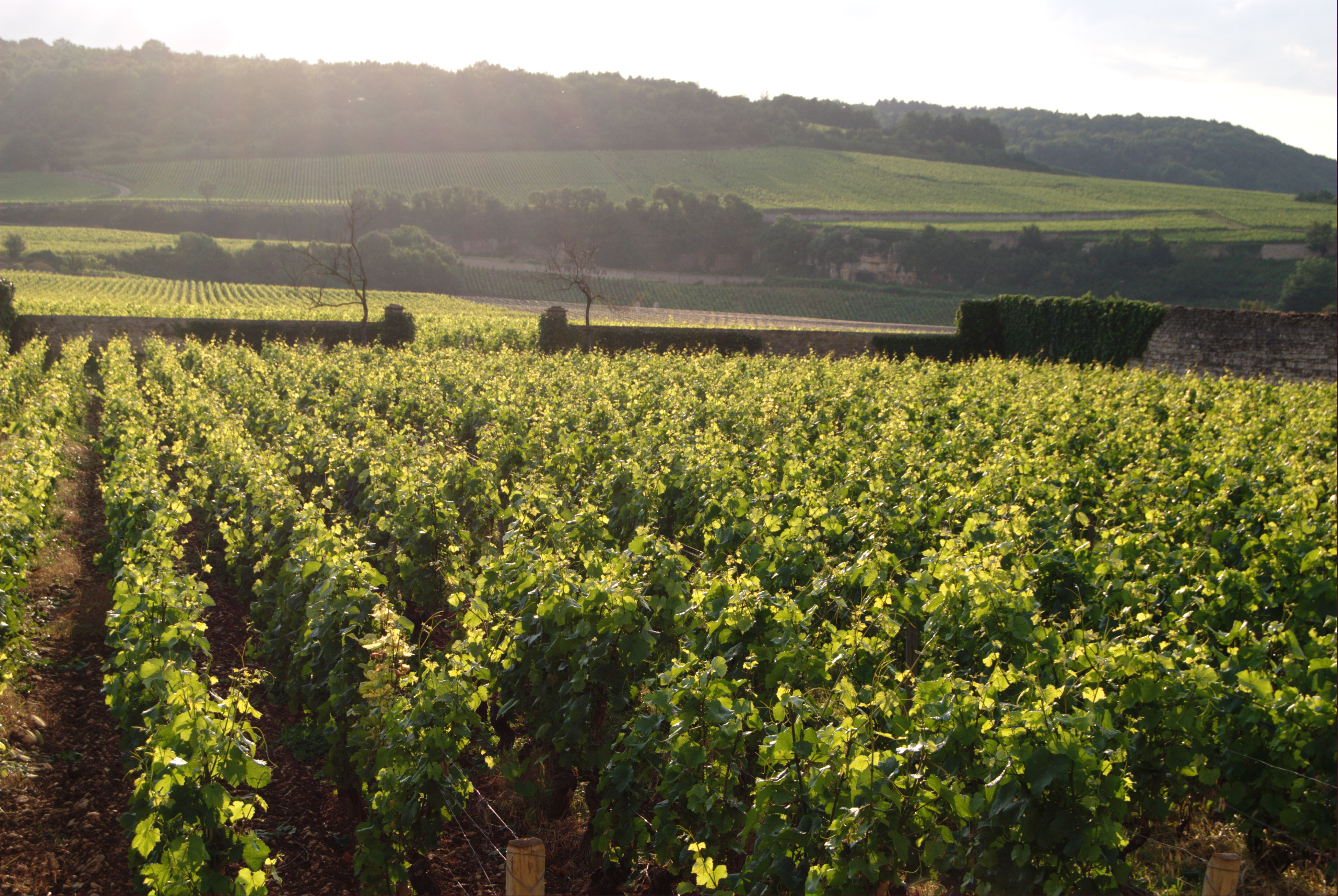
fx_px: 2568
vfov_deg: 19.8
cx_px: 669
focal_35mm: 69
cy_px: 448
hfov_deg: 29.2
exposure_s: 1/160
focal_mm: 46
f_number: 9
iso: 200
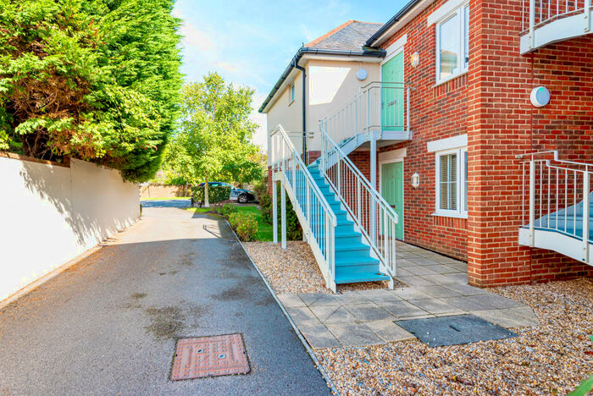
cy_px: 198
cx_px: 296
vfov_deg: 73.9
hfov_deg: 96.7
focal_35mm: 16
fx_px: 264
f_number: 8
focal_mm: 16
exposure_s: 1/160
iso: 400
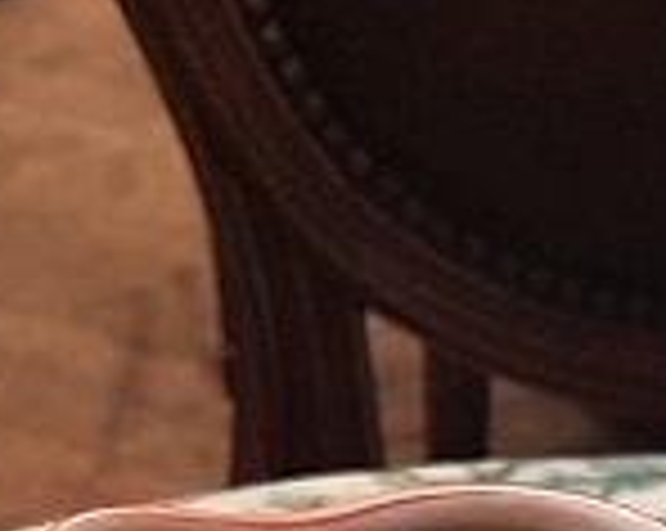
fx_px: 3386
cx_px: 670
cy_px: 1498
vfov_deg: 7.9
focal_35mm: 172
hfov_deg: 11.1
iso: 40
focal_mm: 4.2
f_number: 1.7
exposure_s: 1/50
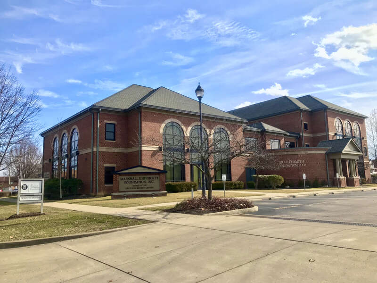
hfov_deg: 63.4
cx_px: 188
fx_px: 305
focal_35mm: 28
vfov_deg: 49.7
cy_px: 142
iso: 20
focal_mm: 3.99
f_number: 1.8
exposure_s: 1/1227
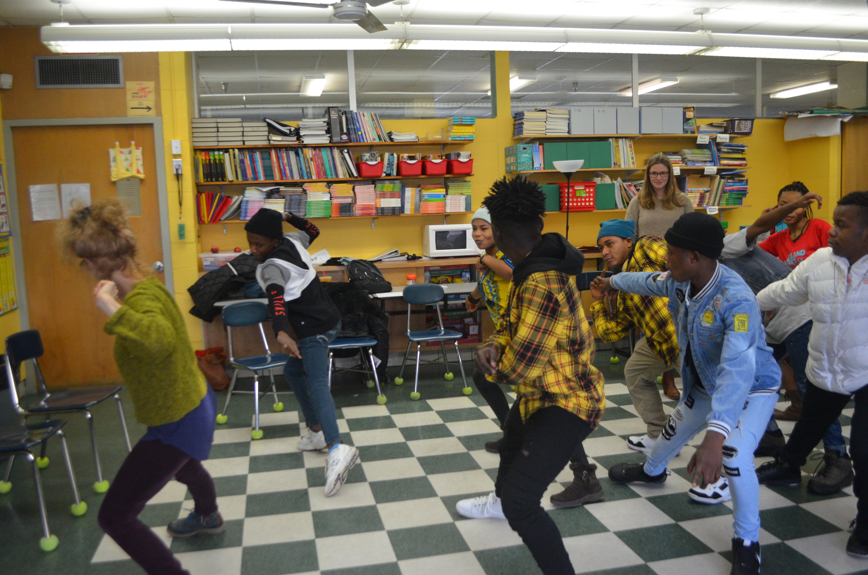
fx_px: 722
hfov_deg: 62.0
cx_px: 434
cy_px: 288
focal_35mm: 30
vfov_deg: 43.4
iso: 1600
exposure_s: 1/160
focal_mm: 20
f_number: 3.8
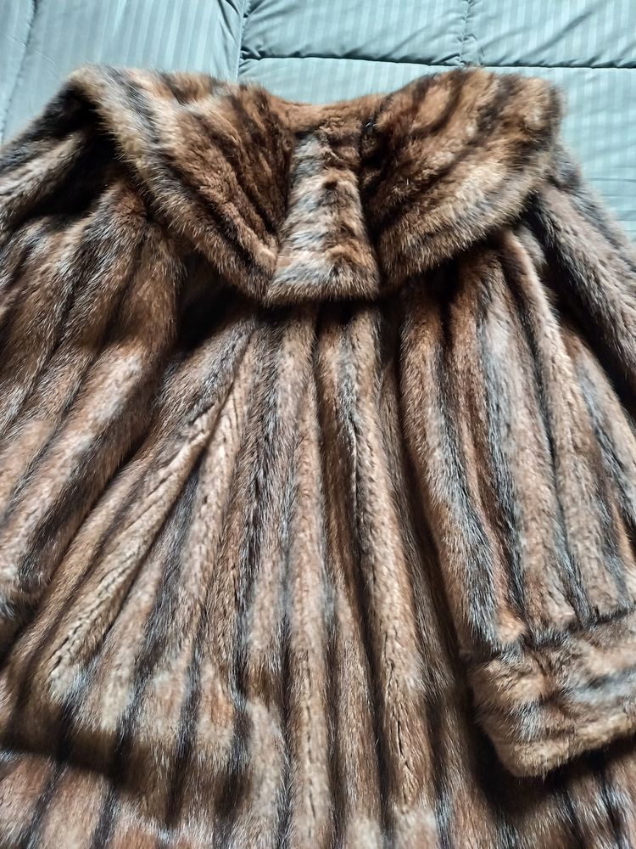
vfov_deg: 69.4
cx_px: 318
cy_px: 424
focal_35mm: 25
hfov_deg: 54.9
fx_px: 612
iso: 500
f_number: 1.8
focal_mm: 4.65
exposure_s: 1/24
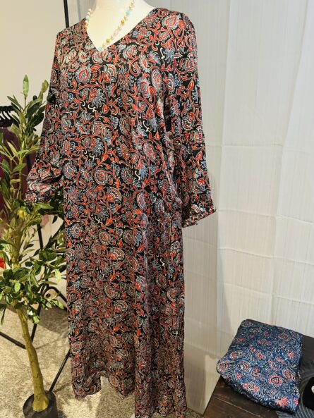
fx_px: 290
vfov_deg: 71.6
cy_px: 209
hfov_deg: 56.8
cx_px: 157
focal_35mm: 24
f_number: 1.78
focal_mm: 6.86
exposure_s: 1/40
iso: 640
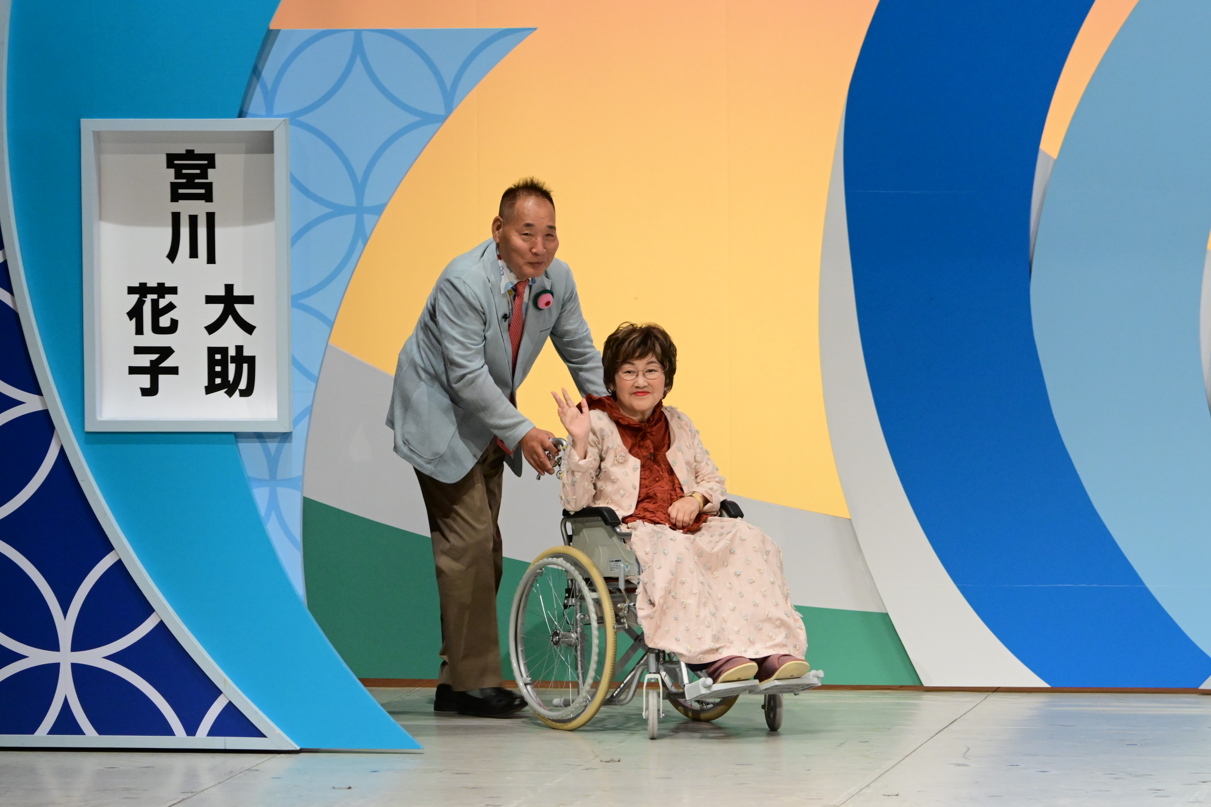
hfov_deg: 7.6
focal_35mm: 270
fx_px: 9082
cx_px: 606
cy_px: 404
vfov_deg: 5.1
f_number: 5.6
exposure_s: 1/160
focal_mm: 180
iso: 3200
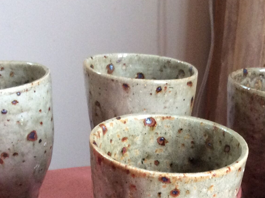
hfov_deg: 26.4
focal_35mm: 73
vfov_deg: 19.8
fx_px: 558
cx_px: 196
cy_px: 171
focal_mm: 3.3
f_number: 2.4
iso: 200
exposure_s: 1/25
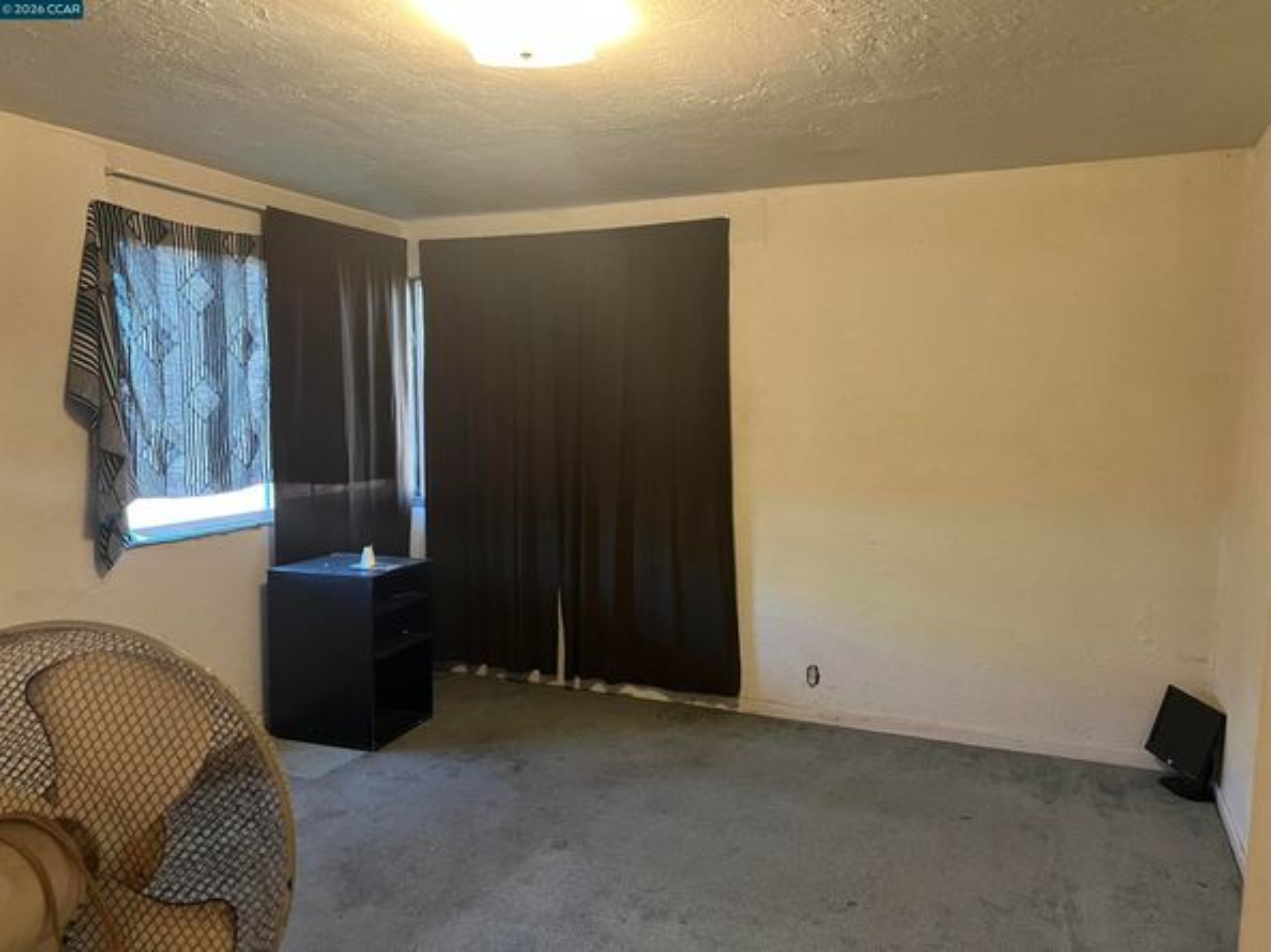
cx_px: 636
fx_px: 954
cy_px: 476
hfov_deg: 67.3
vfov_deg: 53.0
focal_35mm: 26
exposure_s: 1/60
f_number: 1.5
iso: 320
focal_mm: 5.7
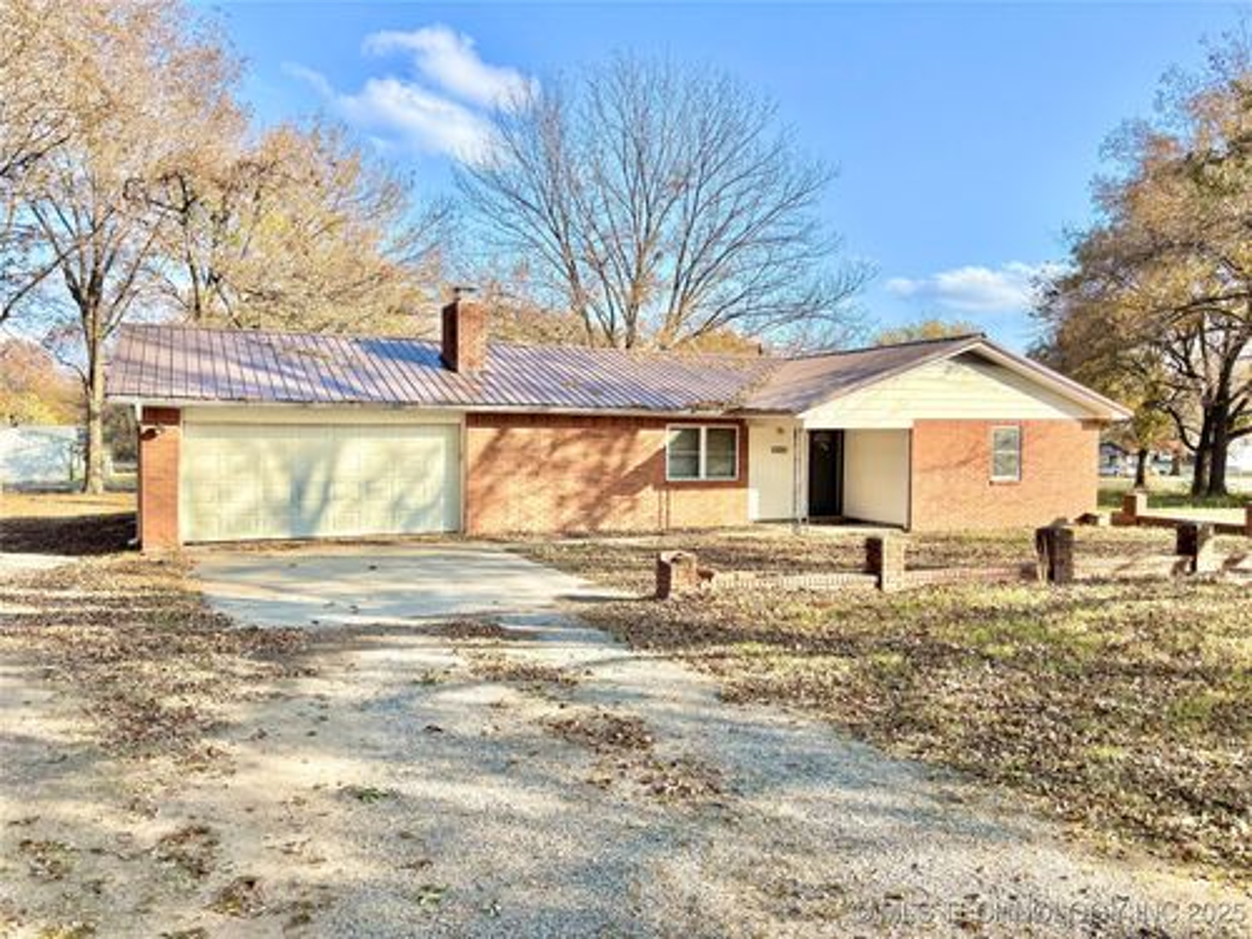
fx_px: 940
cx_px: 626
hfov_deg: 67.3
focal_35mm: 26
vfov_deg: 53.1
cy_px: 470
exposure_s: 1/1812
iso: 50
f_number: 1.6
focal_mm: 5.96
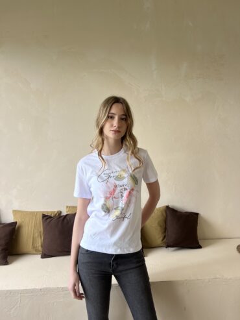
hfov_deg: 53.1
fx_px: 240
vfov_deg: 67.3
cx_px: 120
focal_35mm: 26
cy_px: 160
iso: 32
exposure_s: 1/132
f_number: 1.5
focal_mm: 5.7
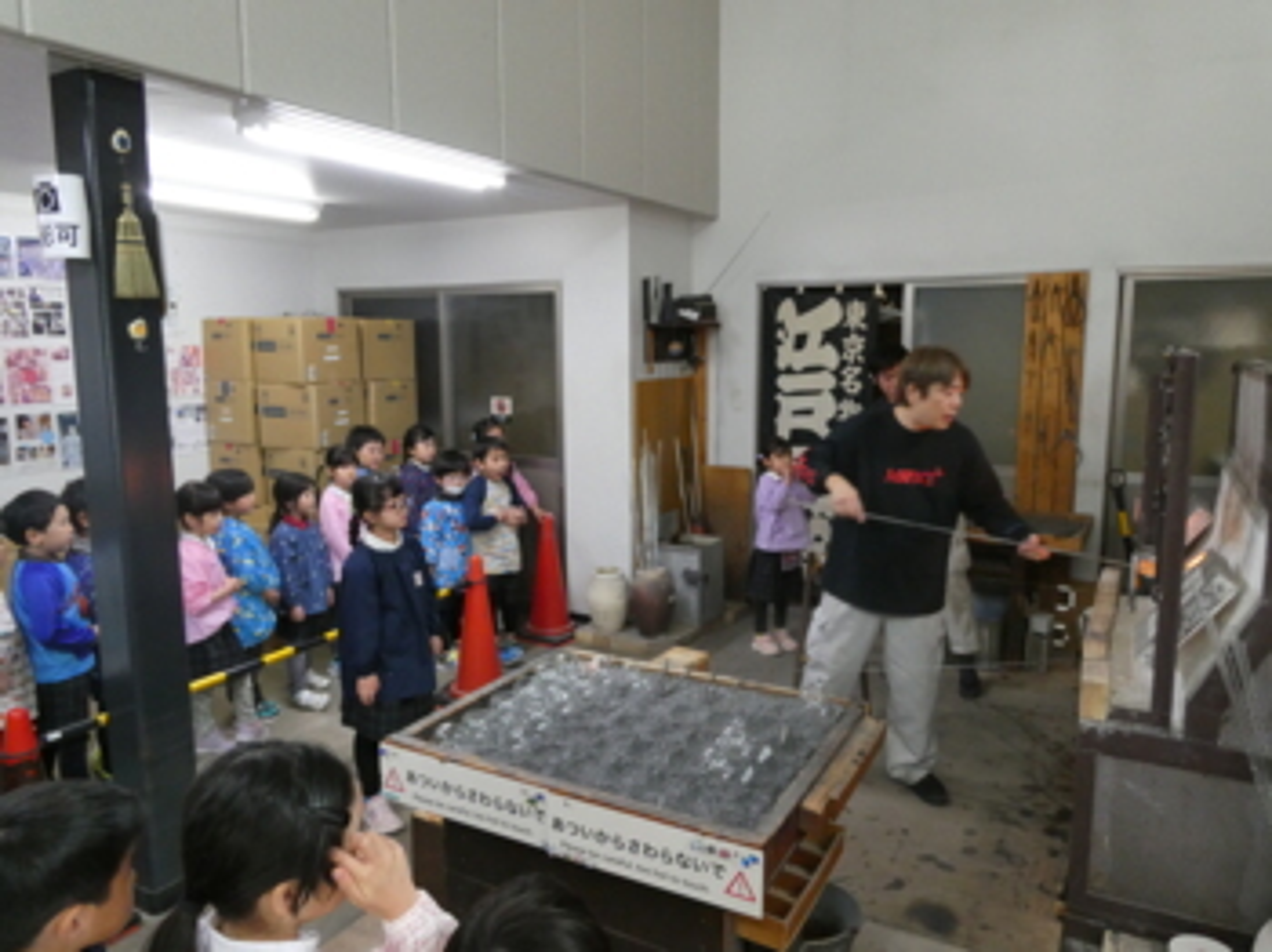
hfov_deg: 71.6
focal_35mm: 24
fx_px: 881
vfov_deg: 56.8
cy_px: 476
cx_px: 636
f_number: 3.3
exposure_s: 1/60
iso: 500
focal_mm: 4.3
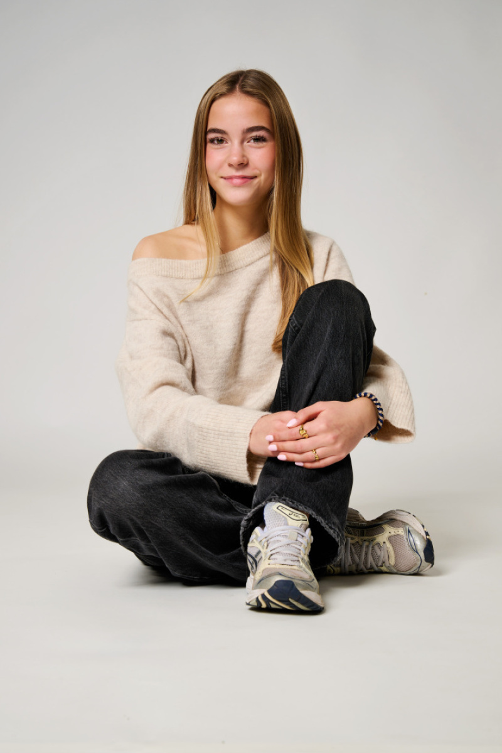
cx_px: 251
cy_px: 376
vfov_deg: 28.8
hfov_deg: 19.5
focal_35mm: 70
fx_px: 1464
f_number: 9
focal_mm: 70
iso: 100
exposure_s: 1/125
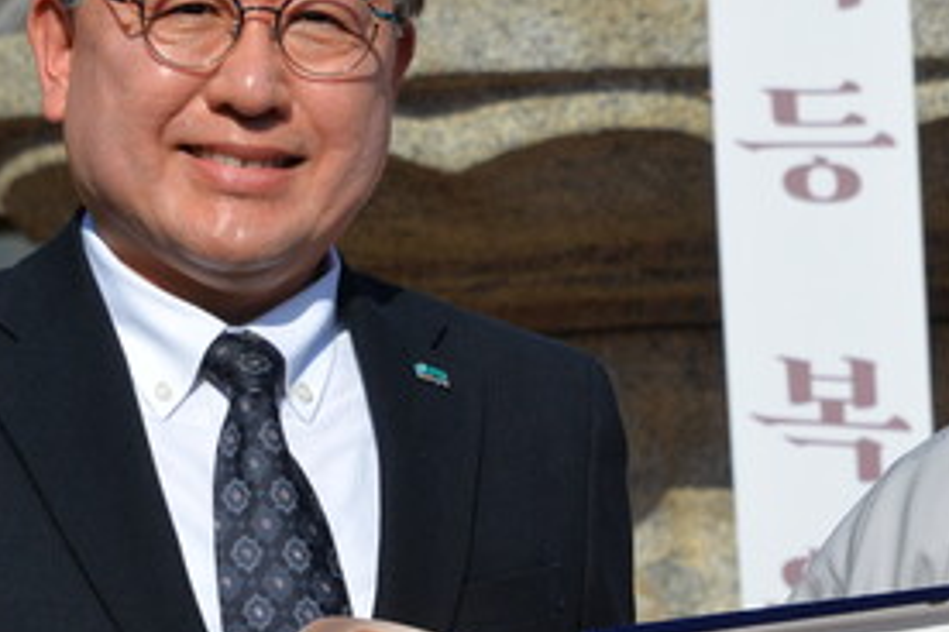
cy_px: 512
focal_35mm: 341
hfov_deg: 6.0
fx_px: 8988
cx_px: 784
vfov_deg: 4.0
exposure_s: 1/320
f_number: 9
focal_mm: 98
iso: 100
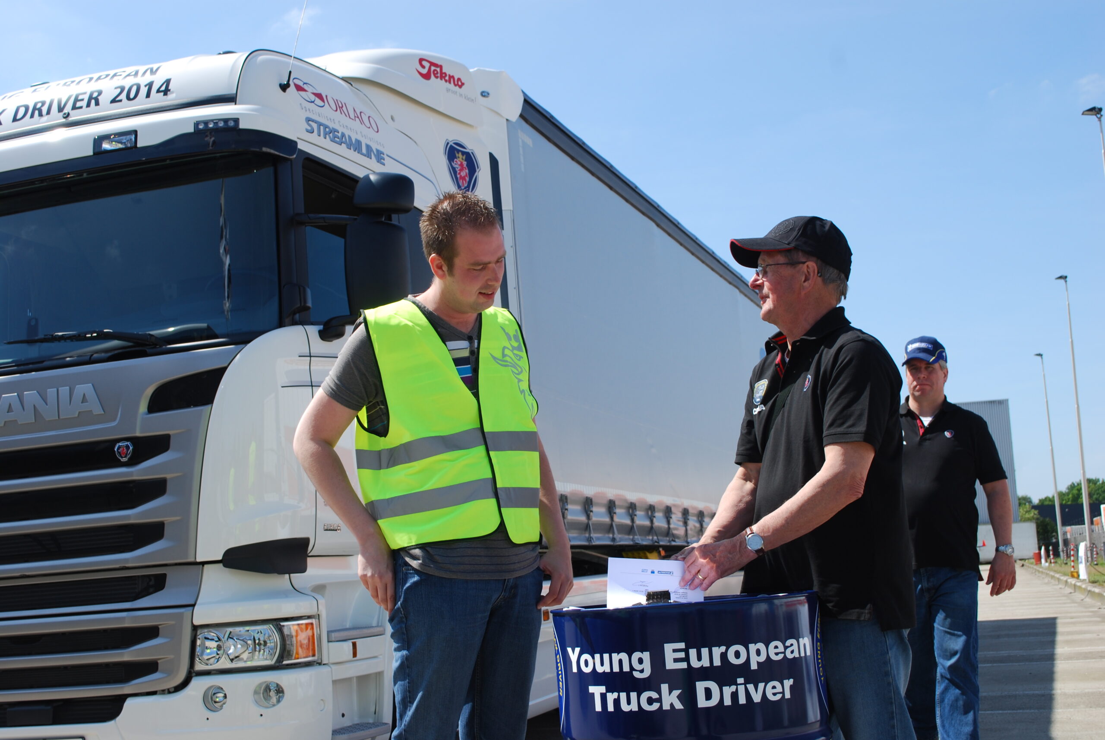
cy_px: 370
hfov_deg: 43.6
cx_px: 552
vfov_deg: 29.9
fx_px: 1383
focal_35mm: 45
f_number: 7.1
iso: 100
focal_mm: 30
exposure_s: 1/200
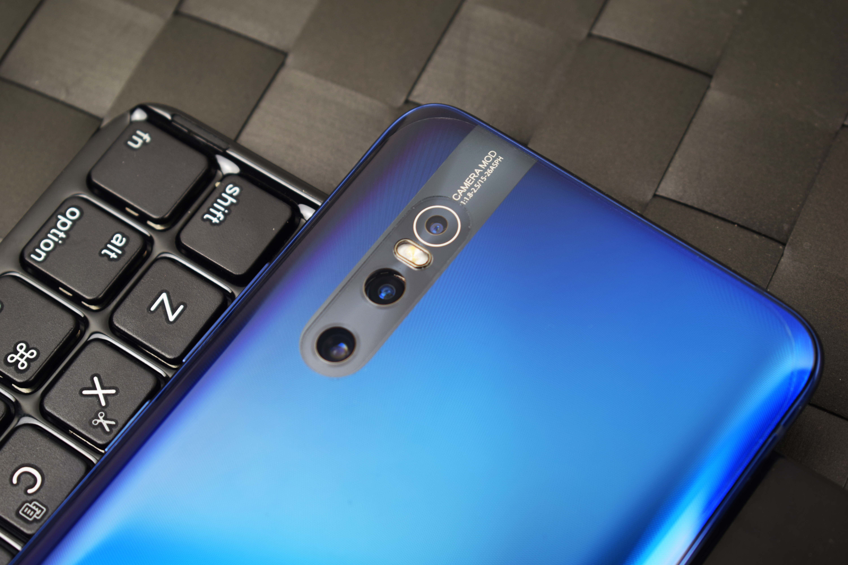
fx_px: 1943
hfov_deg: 24.6
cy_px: 282
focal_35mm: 82
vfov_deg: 16.6
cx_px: 424
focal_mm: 55
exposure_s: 1/8
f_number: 5.6
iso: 100
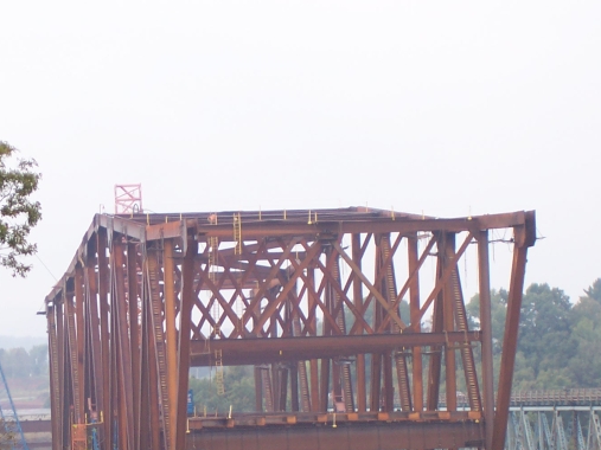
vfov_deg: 8.8
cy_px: 332
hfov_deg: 11.7
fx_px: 2933
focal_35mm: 169
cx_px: 178
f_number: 4.8
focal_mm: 16.8
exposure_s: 1/250
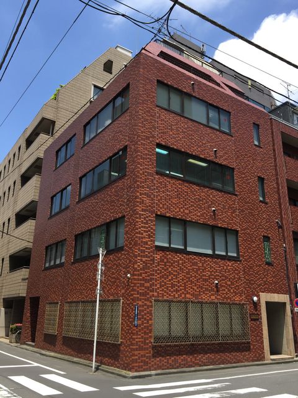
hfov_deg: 48.2
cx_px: 149
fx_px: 333
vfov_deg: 61.7
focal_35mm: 29
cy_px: 199
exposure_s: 1/1163
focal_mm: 4.15
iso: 32
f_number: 2.2
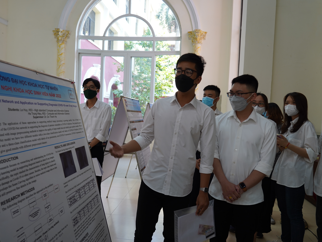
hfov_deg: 67.3
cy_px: 121
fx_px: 242
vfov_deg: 53.1
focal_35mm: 26
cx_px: 158
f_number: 4
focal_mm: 24
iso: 200
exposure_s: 1/60
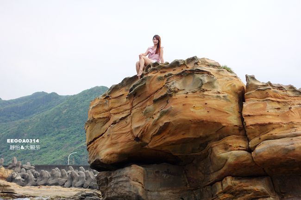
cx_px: 150
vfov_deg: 19.4
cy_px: 100
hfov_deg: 28.9
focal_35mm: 70
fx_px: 585
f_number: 3.5
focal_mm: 25.7
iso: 125
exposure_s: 1/800
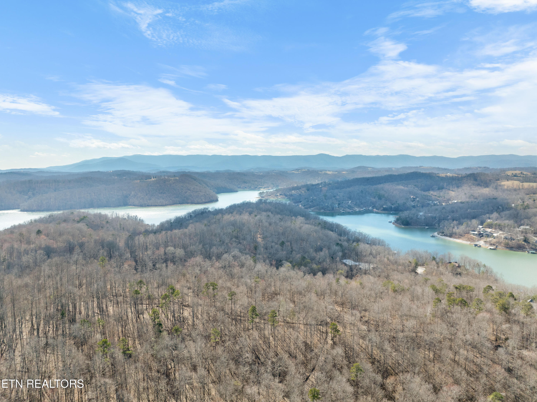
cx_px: 268
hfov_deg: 71.6
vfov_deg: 56.8
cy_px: 201
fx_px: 372
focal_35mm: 24
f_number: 2.8
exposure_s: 1/240
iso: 240
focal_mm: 12.29
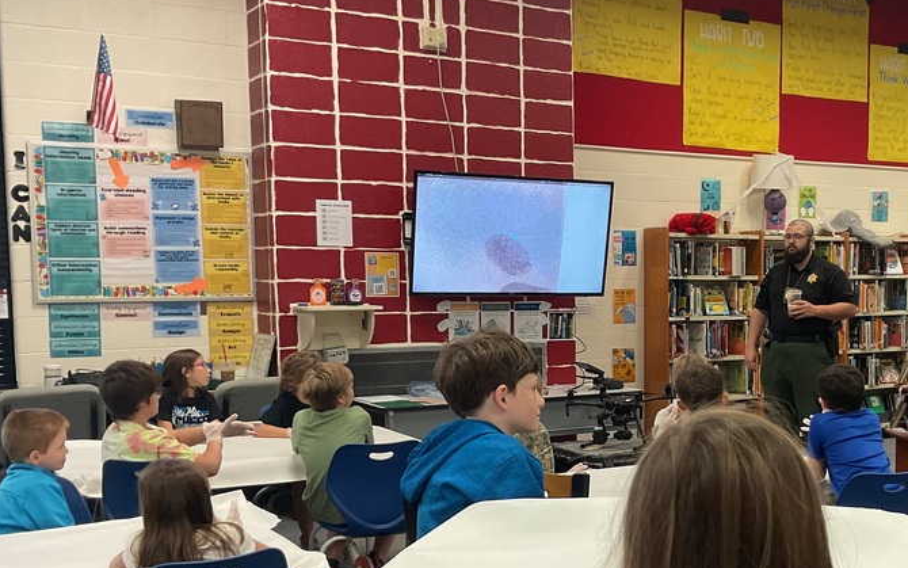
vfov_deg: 27.3
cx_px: 691
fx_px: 1163
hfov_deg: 41.3
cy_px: 381
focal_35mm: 47
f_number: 1.8
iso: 100
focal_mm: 3
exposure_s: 1/60
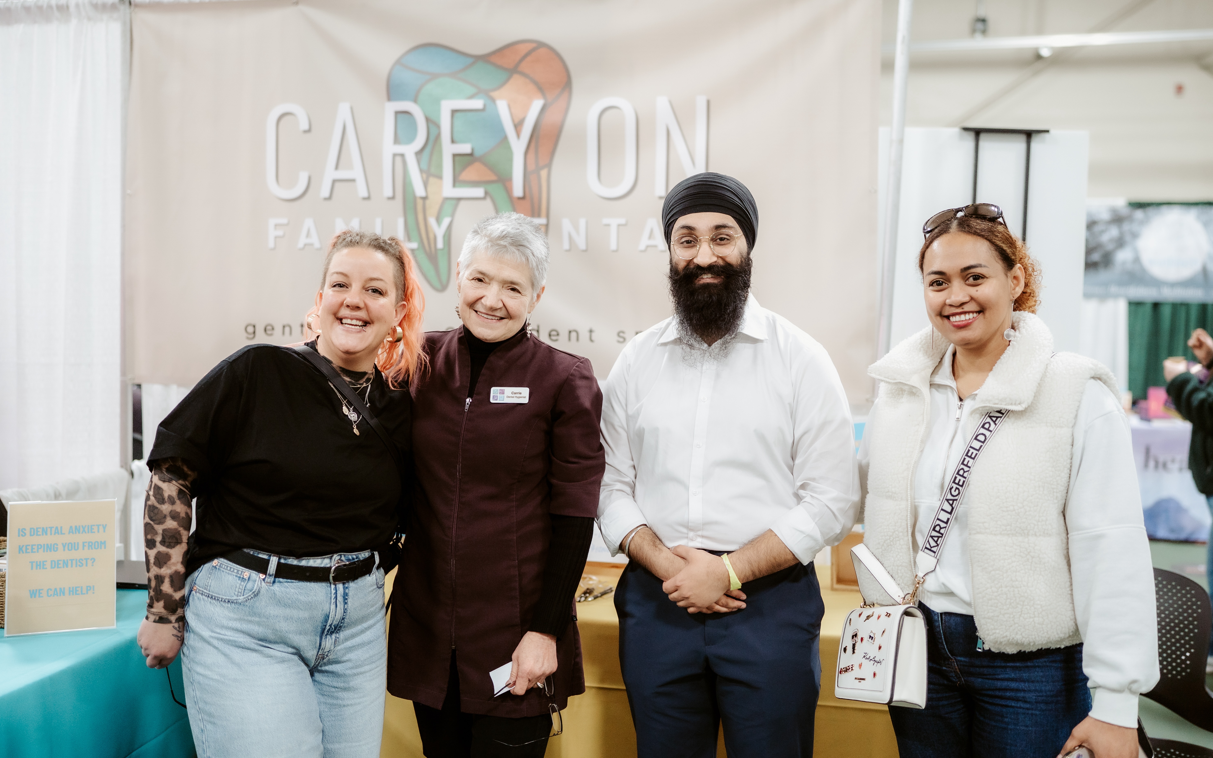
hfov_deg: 54.0
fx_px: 1190
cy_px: 352
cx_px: 607
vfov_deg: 35.3
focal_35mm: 36
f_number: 1.6
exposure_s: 1/200
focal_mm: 35
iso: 500
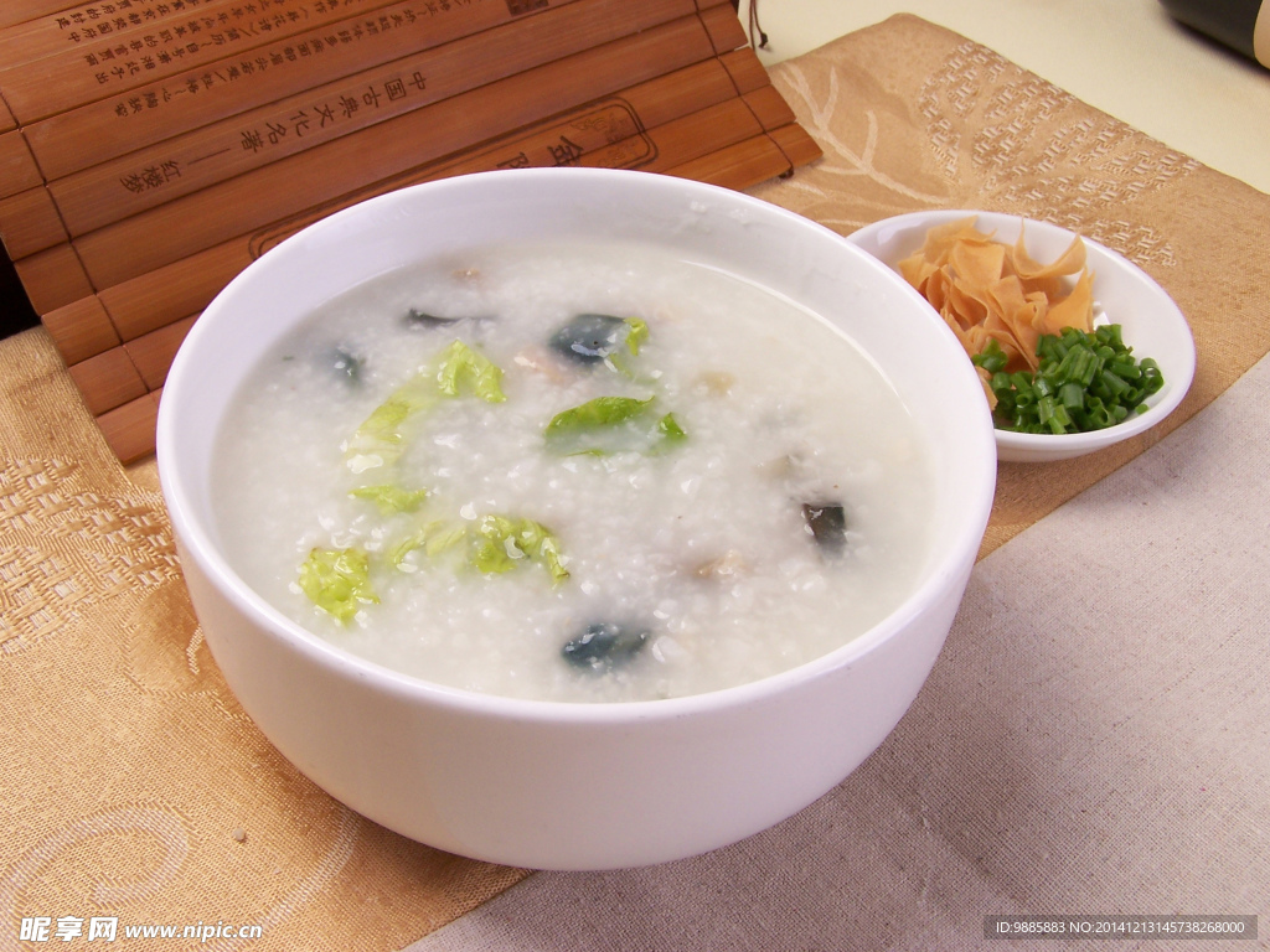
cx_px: 635
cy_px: 476
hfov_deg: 49.0
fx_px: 1394
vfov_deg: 37.7
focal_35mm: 38
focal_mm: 6.3
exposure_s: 1/125
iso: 100
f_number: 6.3
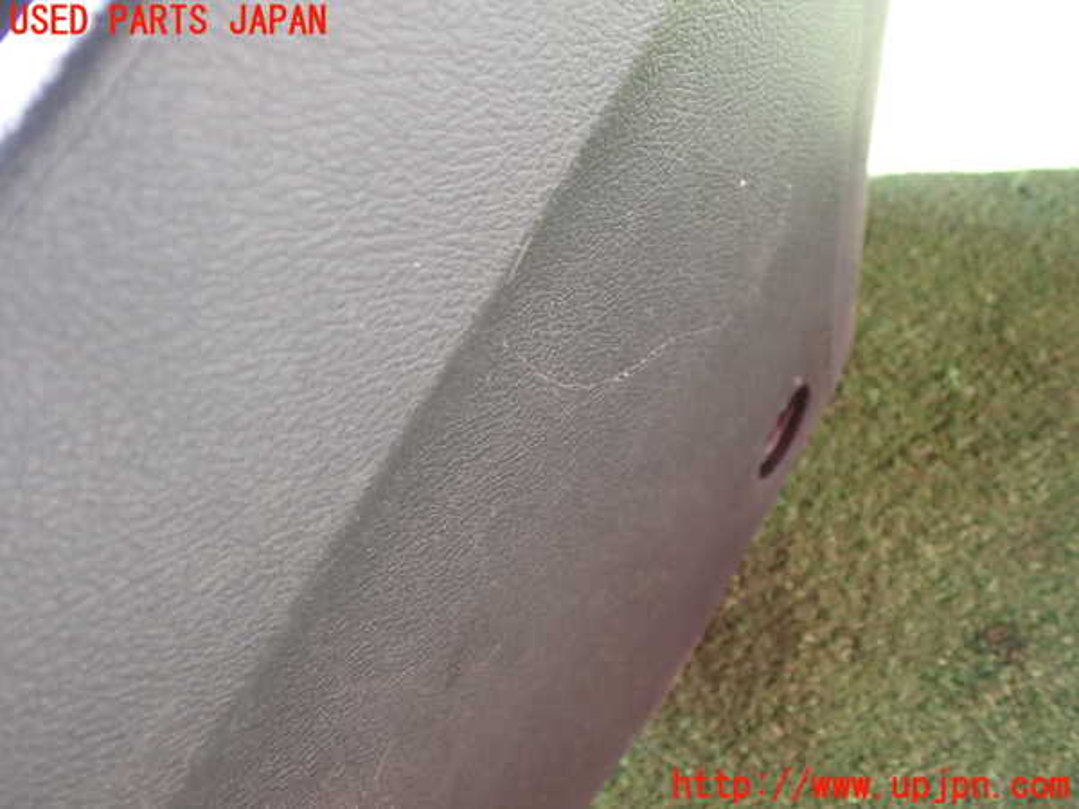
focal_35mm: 36
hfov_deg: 51.4
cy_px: 404
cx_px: 540
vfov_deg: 39.7
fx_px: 1122
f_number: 2.5
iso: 200
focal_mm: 6.37
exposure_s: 1/50
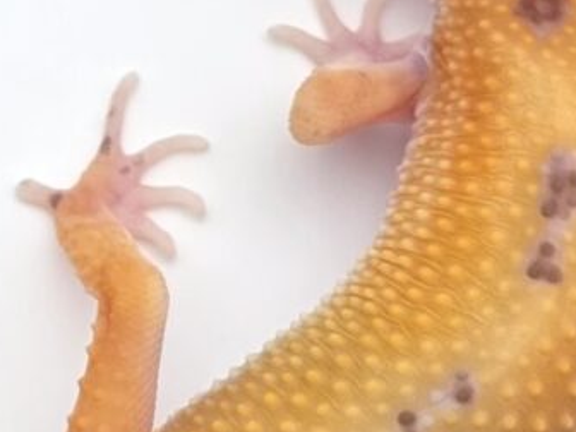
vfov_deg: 8.4
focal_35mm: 175
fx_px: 2912
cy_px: -139
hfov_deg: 11.1
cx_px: -94
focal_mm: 6.3
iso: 32
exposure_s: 1/359
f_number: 1.7
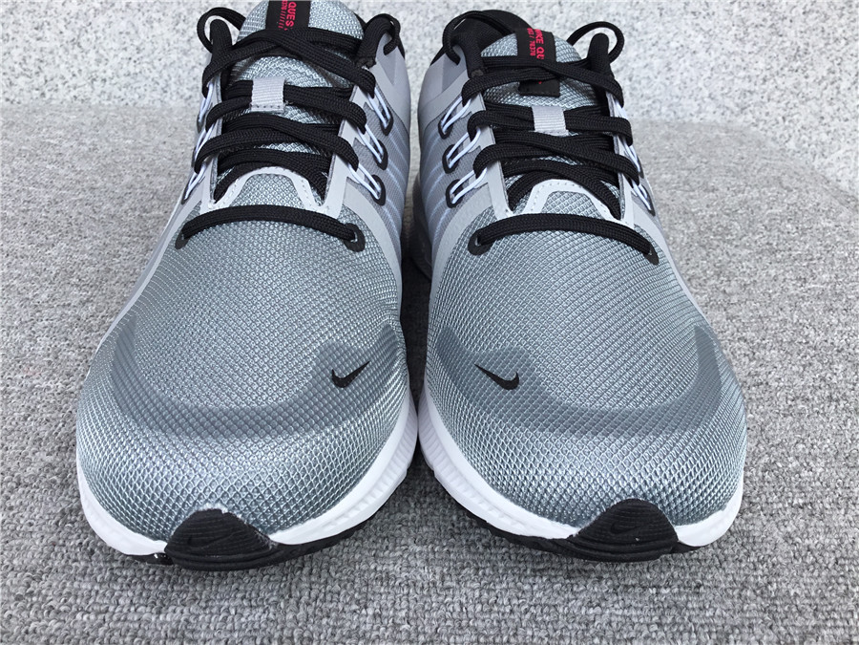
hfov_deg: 58.4
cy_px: 322
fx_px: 769
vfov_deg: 45.4
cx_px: 430
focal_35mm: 31
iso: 25
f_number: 2.4
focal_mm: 3.3
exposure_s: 1/413
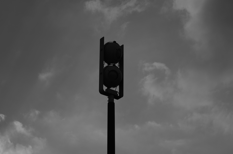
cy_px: 77
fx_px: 678
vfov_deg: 13.0
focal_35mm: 105
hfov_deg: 19.5
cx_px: 116
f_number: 6.3
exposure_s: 1/800
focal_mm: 70
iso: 100
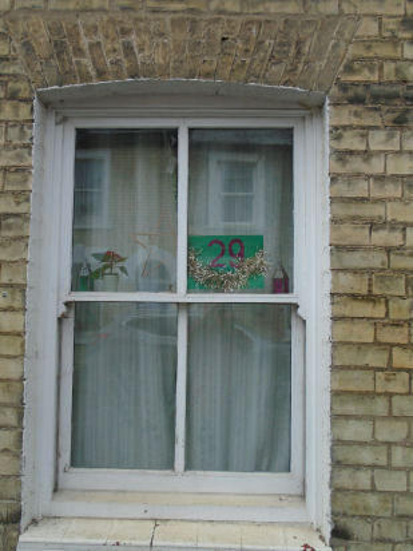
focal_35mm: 31
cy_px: 276
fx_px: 493
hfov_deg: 45.4
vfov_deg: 58.4
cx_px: 206
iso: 100
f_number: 3.5
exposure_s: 1/160
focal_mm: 5.5
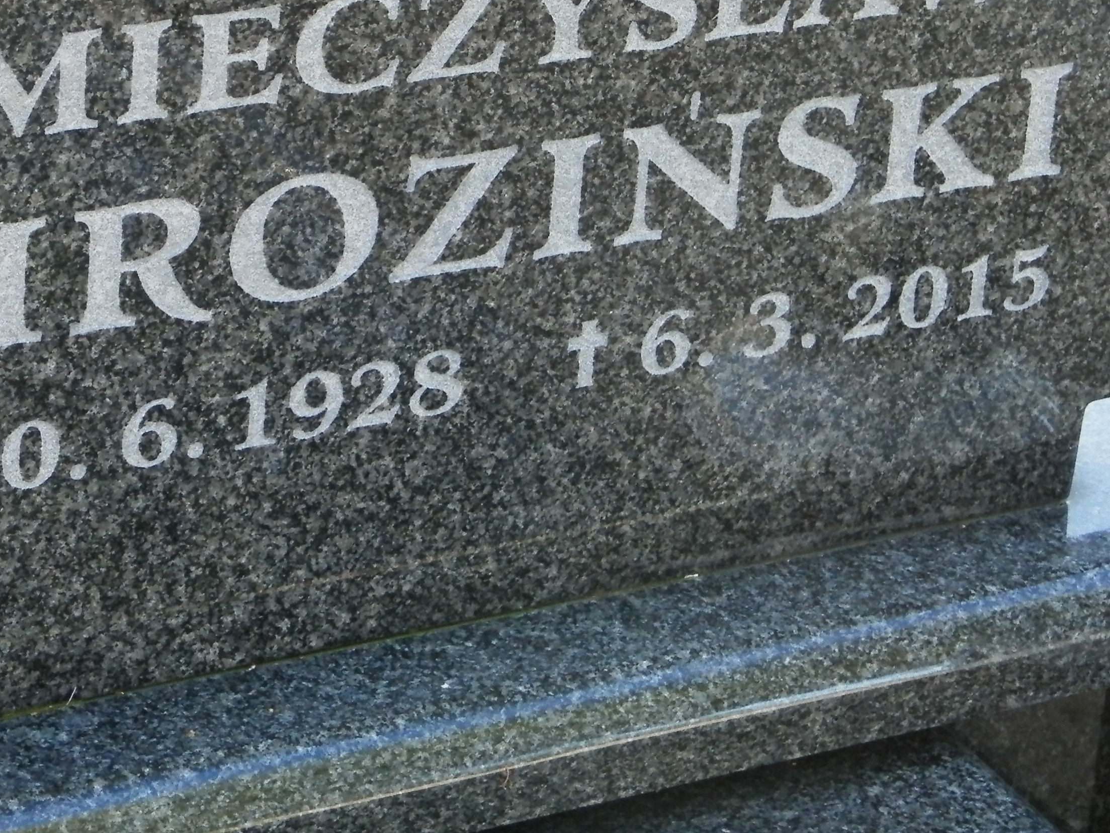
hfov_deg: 13.9
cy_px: -29
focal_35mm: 142
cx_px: 595
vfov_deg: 10.3
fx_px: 4553
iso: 200
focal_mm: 12.2
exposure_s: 1/80
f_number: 4
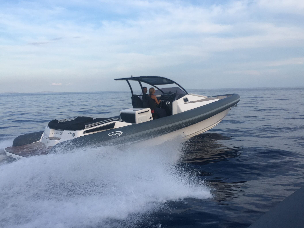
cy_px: 114
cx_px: 156
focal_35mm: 35
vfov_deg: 40.7
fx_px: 307
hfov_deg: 52.6
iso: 25
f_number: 2.2
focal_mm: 4.15
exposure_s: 1/725
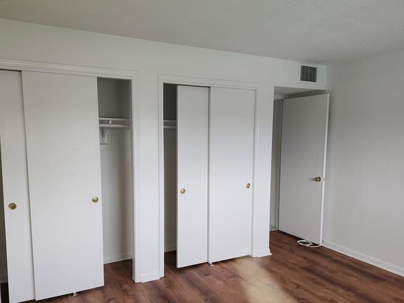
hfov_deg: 67.2
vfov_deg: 53.0
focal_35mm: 26
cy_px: 167
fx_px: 303
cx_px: 185
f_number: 1.8
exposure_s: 1/60
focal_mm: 5.54
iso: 100
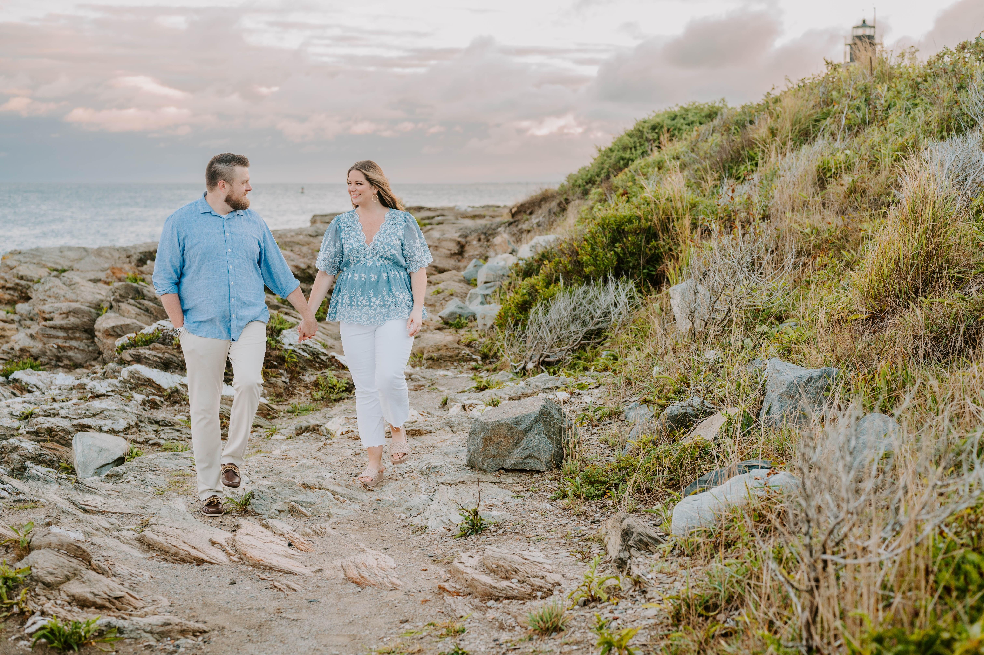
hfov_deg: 39.6
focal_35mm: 50
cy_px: 328
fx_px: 1366
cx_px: 492
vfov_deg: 27.0
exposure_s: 1/320
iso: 400
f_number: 3.2
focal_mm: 50
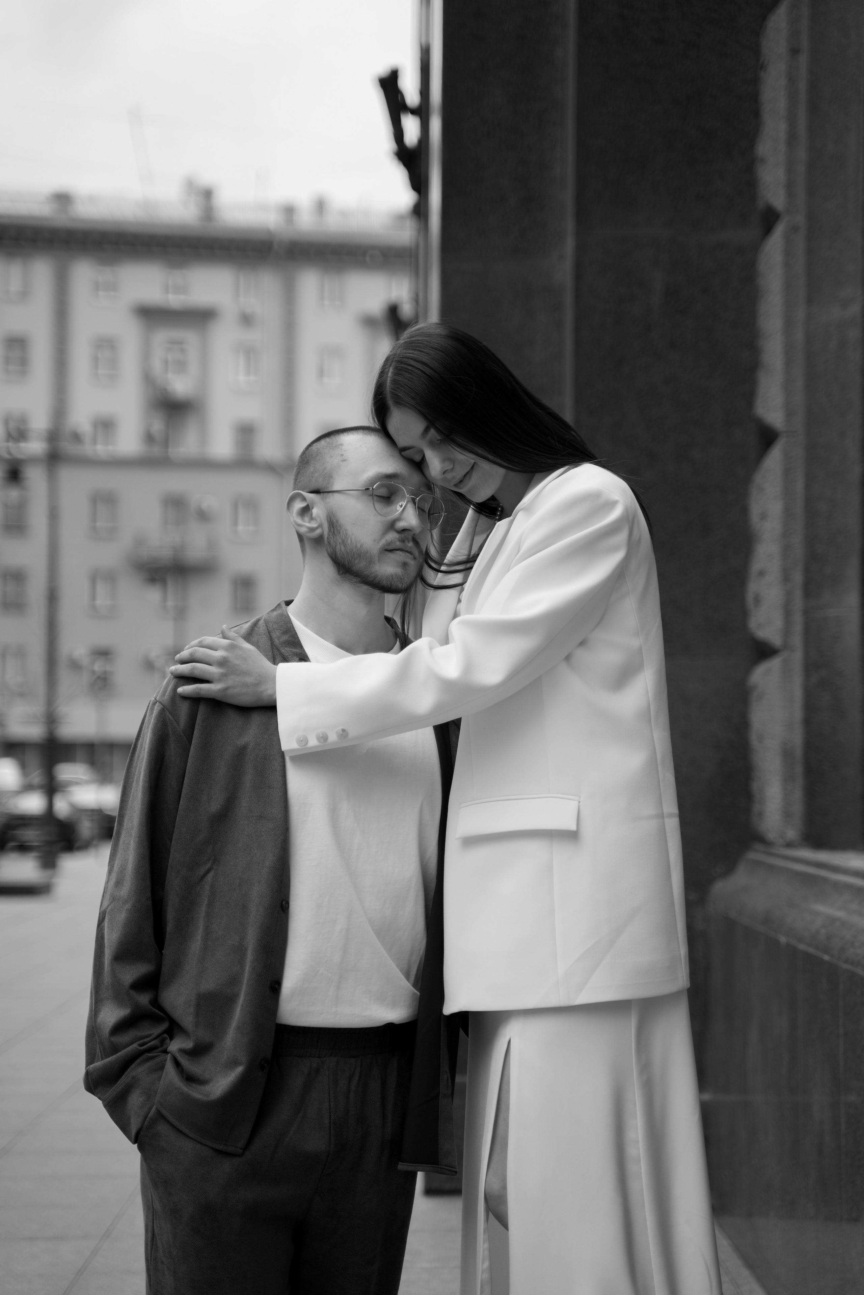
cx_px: 432
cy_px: 648
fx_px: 2700
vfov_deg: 27.0
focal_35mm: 75
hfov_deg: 18.2
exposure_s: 1/1000
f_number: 2.8
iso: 160
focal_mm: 75
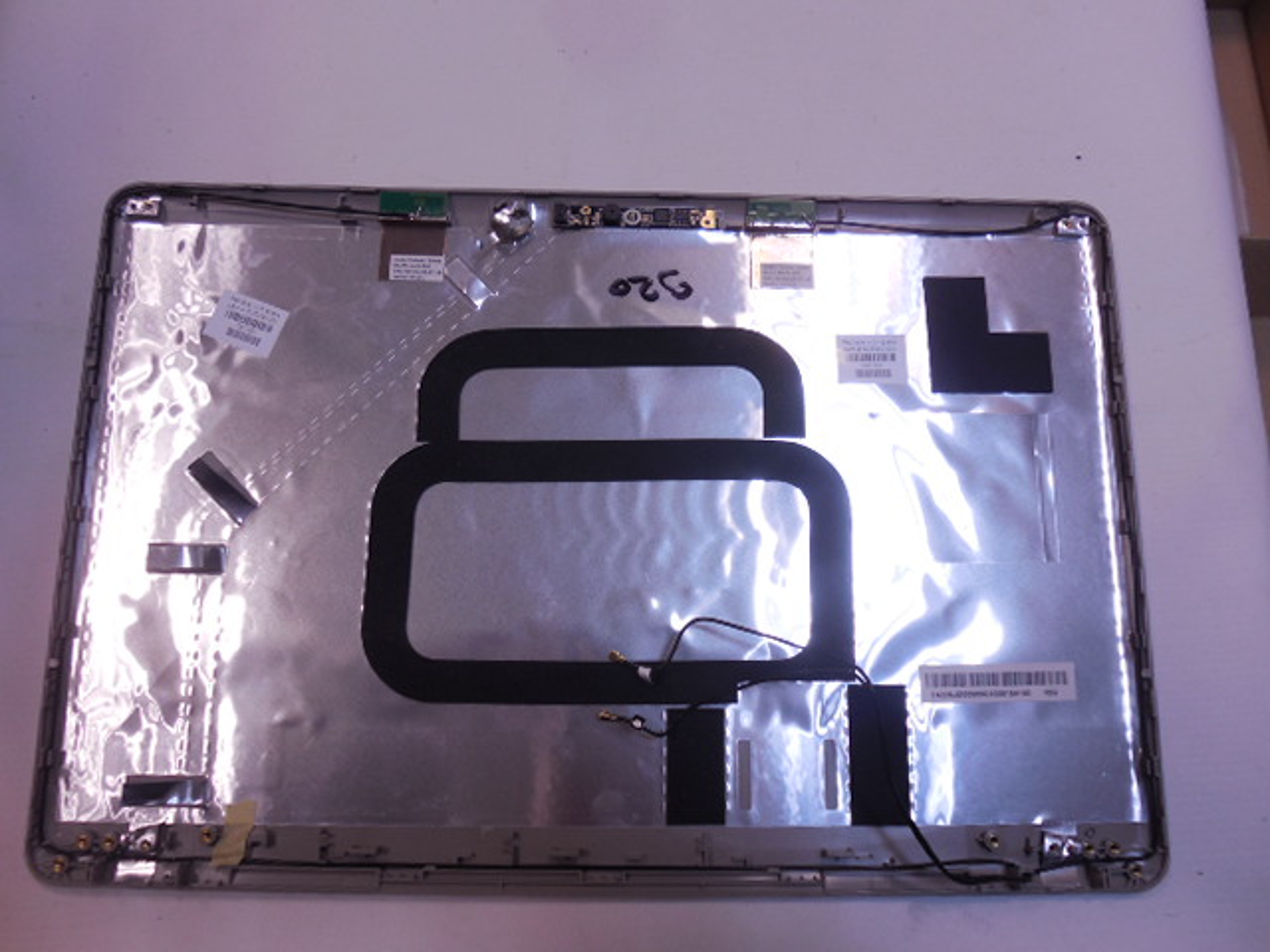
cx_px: 635
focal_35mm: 26
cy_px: 476
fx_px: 954
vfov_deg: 53.1
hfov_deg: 67.3
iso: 140
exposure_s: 1/30
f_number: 3.5
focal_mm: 4.6
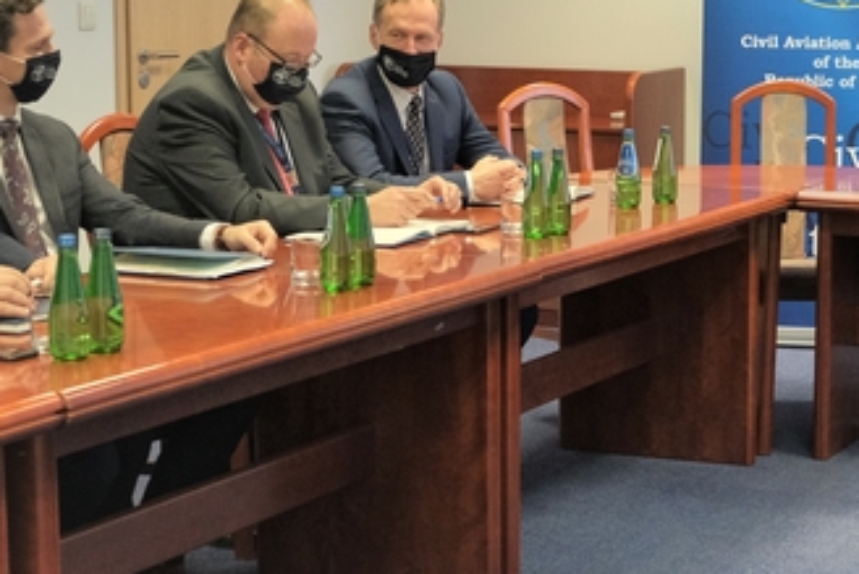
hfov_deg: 24.5
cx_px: 626
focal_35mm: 82
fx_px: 1957
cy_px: 237
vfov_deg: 16.7
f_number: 3.2
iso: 3200
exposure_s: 1/160
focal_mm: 27.7
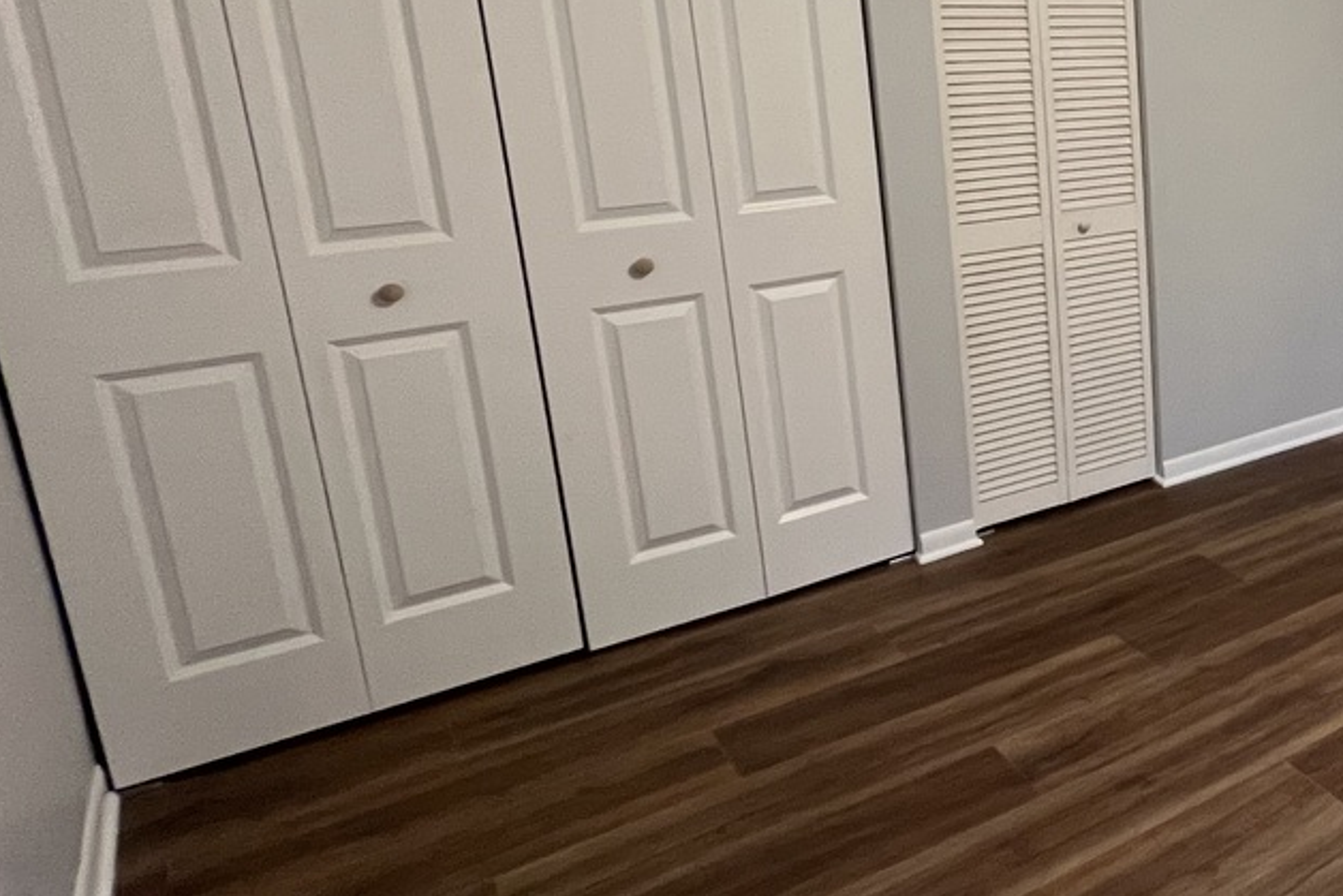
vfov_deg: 41.6
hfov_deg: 46.9
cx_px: 1424
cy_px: 272
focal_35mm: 31
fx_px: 1157
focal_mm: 1.57
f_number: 1.8
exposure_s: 1/60
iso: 500
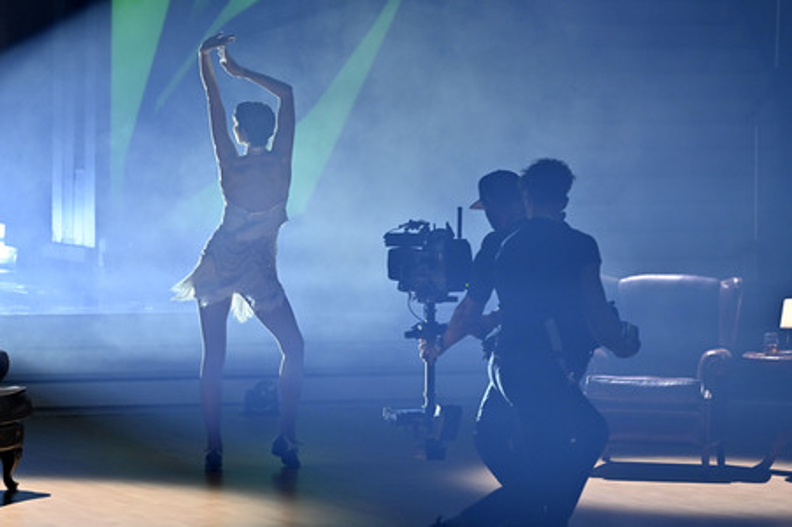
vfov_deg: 8.8
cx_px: 396
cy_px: 264
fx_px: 3407
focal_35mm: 155
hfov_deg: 13.3
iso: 2000
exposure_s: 1/500
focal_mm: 155
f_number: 4
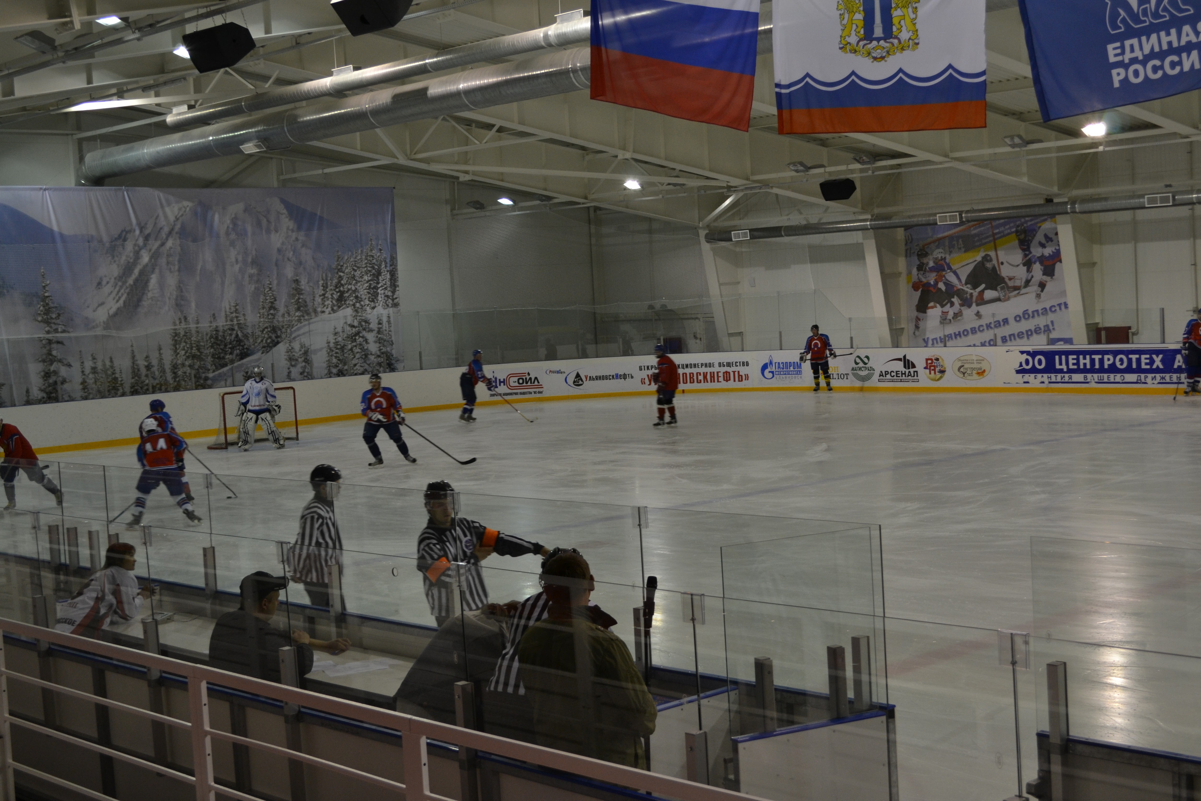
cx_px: 600
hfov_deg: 38.9
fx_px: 1701
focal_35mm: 51
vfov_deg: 26.5
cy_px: 400
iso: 500
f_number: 5
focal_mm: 34
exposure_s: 1/60
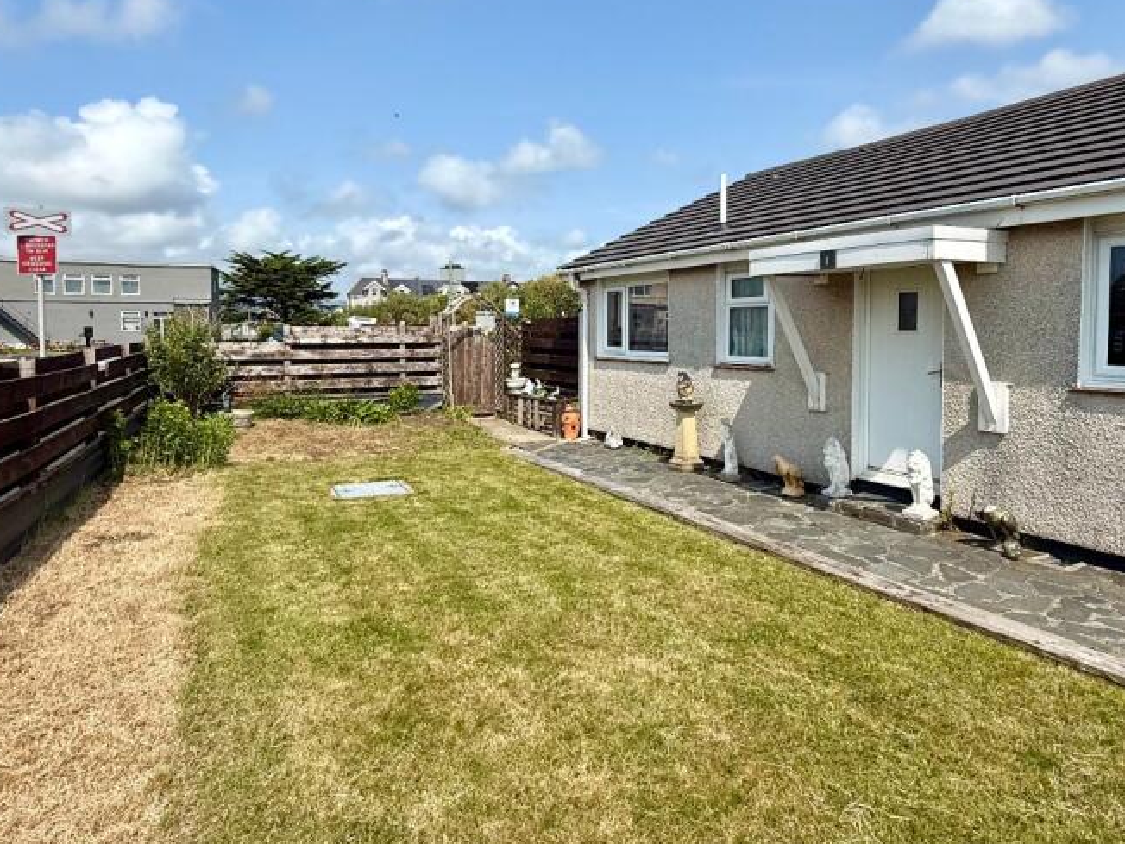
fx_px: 715
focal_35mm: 22
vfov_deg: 60.8
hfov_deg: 76.4
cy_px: 364
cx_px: 583
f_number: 2.2
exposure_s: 1/2841
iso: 50
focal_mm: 2.22
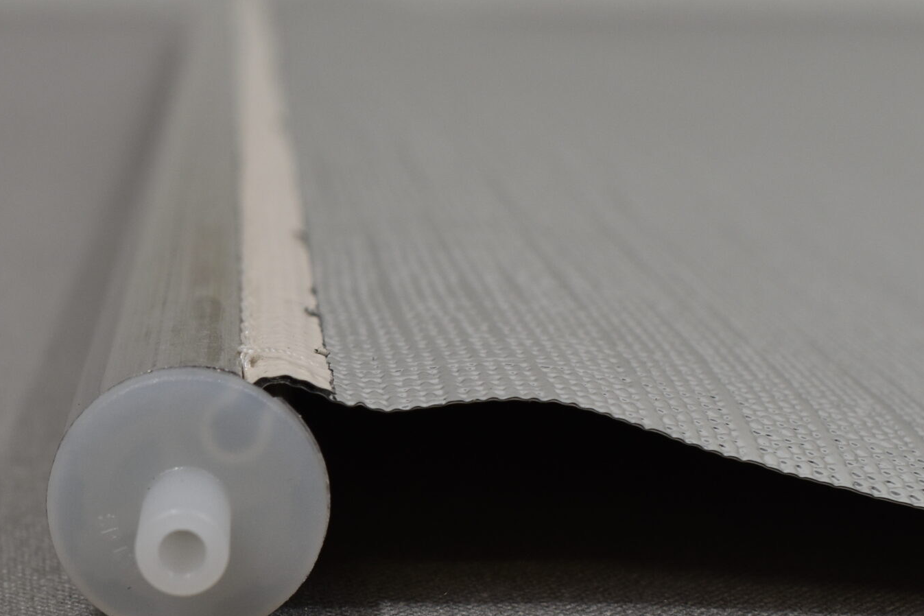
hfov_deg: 25.9
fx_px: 1975
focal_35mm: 77
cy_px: 523
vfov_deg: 17.5
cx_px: 202
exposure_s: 1/60
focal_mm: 27
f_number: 8
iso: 320
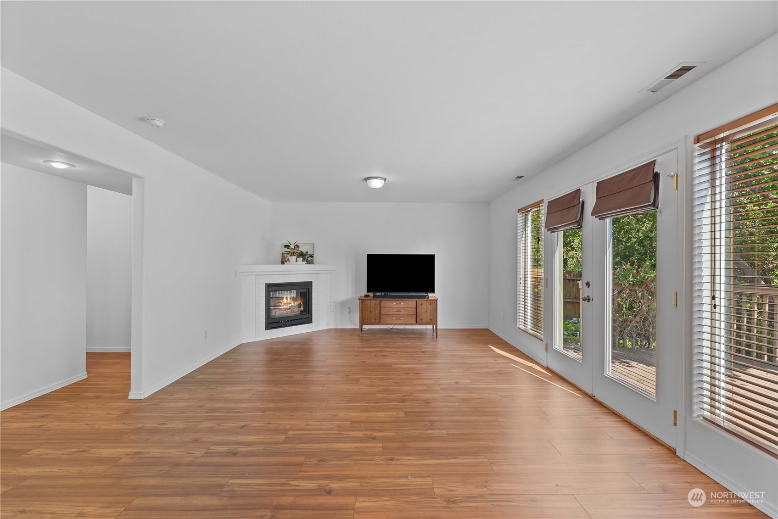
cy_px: 260
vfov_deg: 77.4
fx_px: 324
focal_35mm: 15
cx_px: 389
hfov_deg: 100.4
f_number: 7.1
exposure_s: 1/8
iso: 200
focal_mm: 15
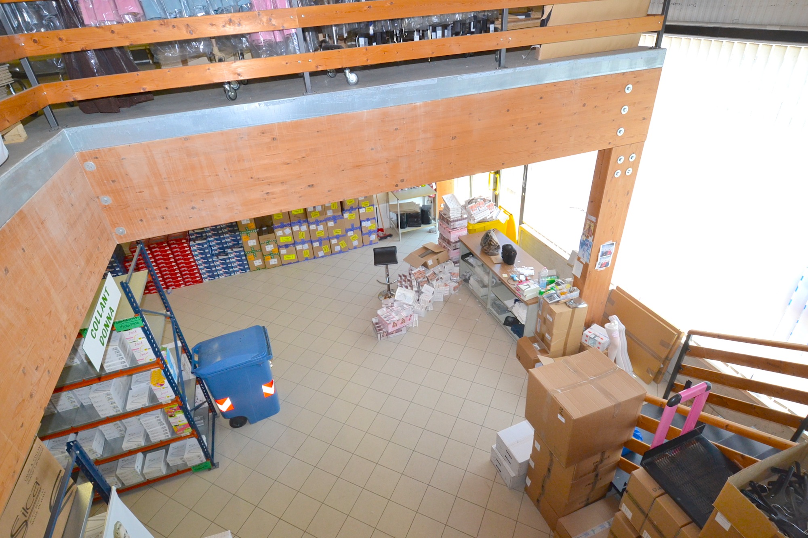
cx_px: 404
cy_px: 269
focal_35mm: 18
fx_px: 404
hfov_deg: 90.0
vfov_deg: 67.4
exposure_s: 1/100
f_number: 9
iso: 1400
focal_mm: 12
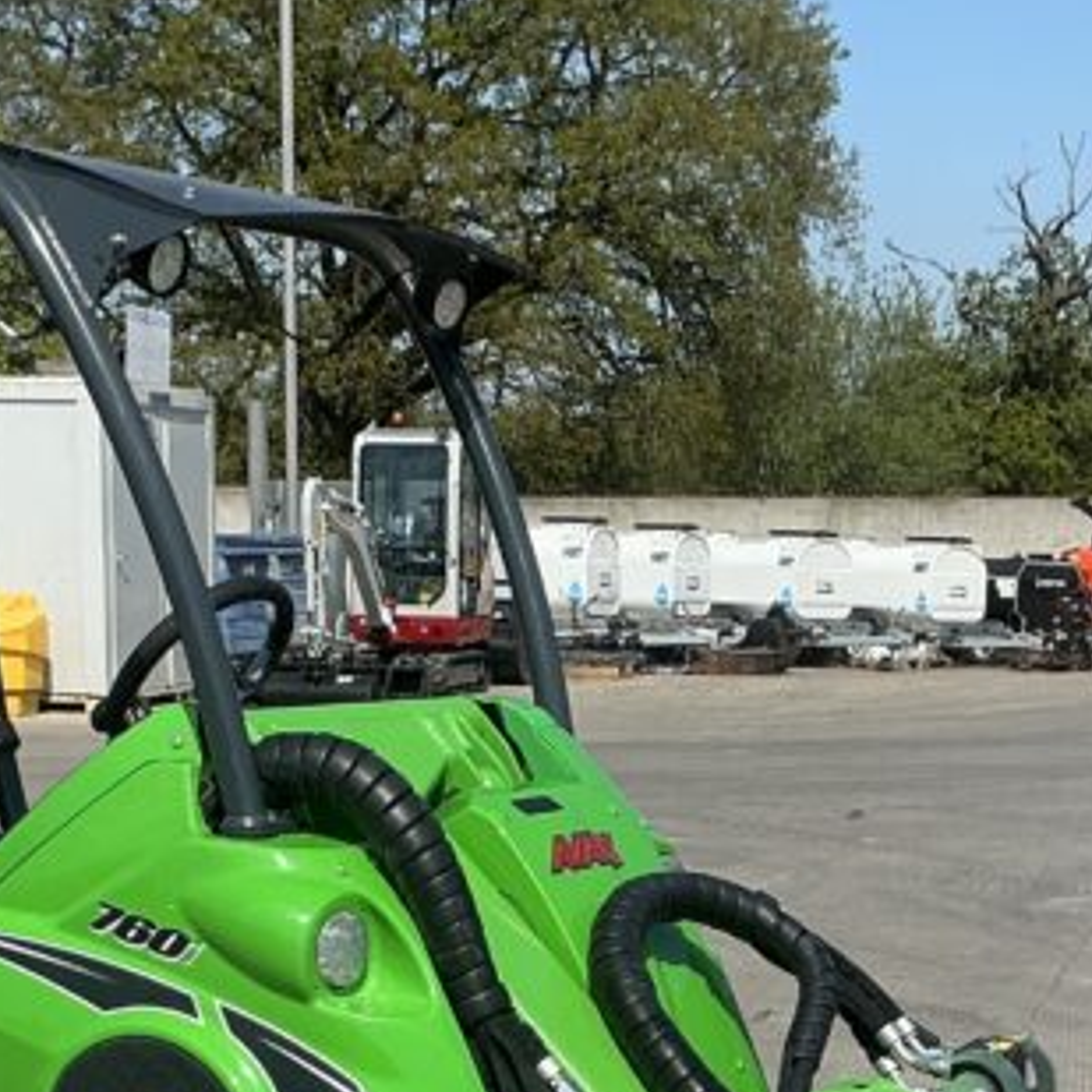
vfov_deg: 20.6
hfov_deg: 21.1
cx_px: 597
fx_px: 2927
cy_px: 1035
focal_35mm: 82
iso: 25
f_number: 1.8
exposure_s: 1/1984
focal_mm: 3
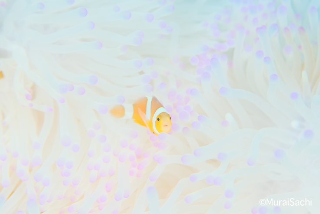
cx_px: 160
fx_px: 1067
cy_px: 107
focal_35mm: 120
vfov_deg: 11.4
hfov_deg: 17.1
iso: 640
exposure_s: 1/160
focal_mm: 80
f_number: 5.6
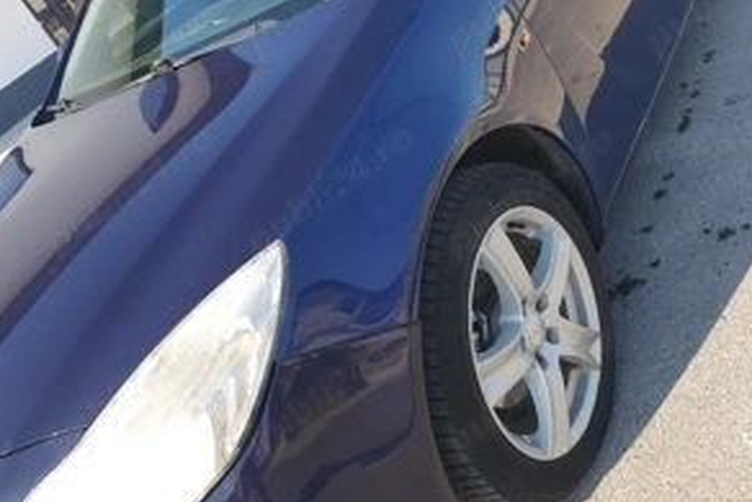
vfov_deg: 35.9
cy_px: 221
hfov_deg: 51.9
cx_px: 381
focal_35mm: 37
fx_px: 773
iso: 50
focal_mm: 4.32
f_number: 2.4
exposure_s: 1/435
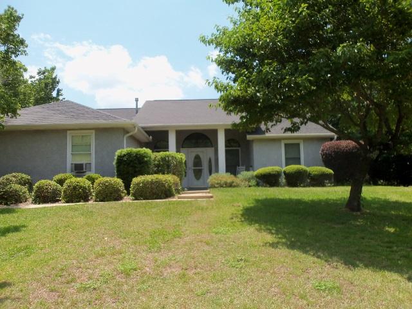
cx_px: 206
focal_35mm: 29
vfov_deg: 48.2
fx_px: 345
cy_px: 154
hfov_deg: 61.7
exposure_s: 1/640
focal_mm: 5.2
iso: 80
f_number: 3.4
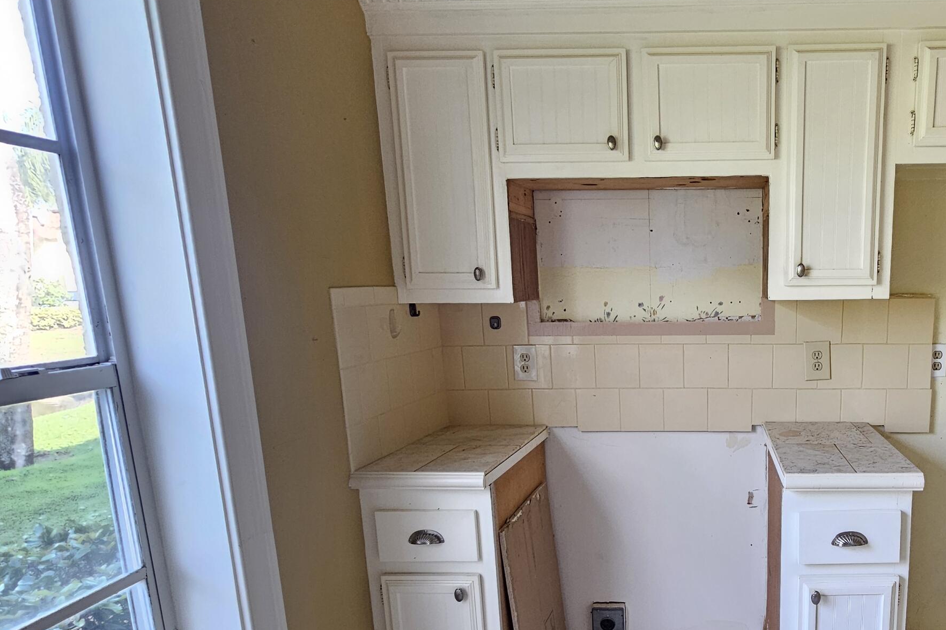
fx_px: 604
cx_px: 700
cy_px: 398
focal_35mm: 23
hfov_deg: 71.3
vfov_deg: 54.4
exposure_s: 1/100
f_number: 2.2
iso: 200
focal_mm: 2.2
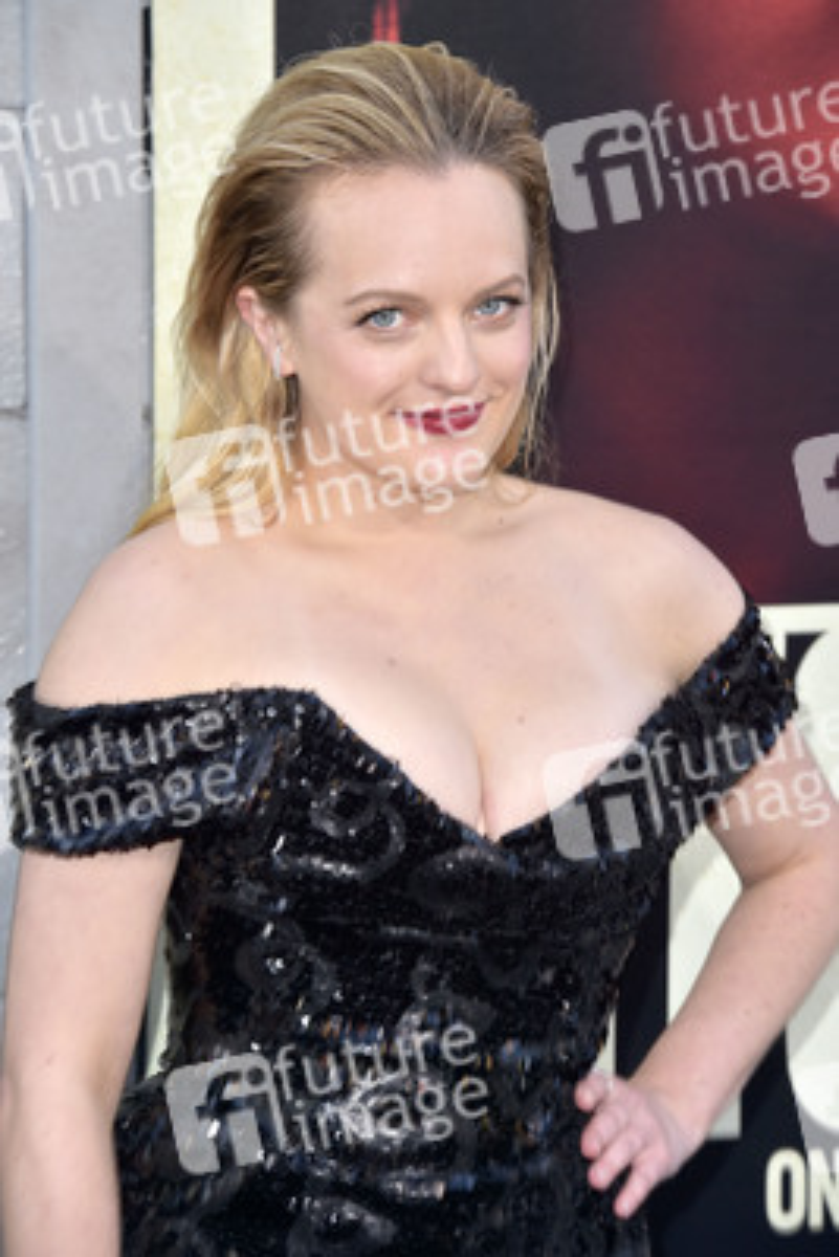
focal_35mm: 190
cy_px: 628
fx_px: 6636
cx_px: 420
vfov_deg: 10.8
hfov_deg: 7.2
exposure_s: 1/250
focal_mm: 190
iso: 320
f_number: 7.1
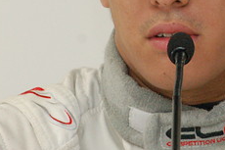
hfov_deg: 3.2
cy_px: 13
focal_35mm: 637
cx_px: 183
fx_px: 3976
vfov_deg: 2.2
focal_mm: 135
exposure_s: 1/90
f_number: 8
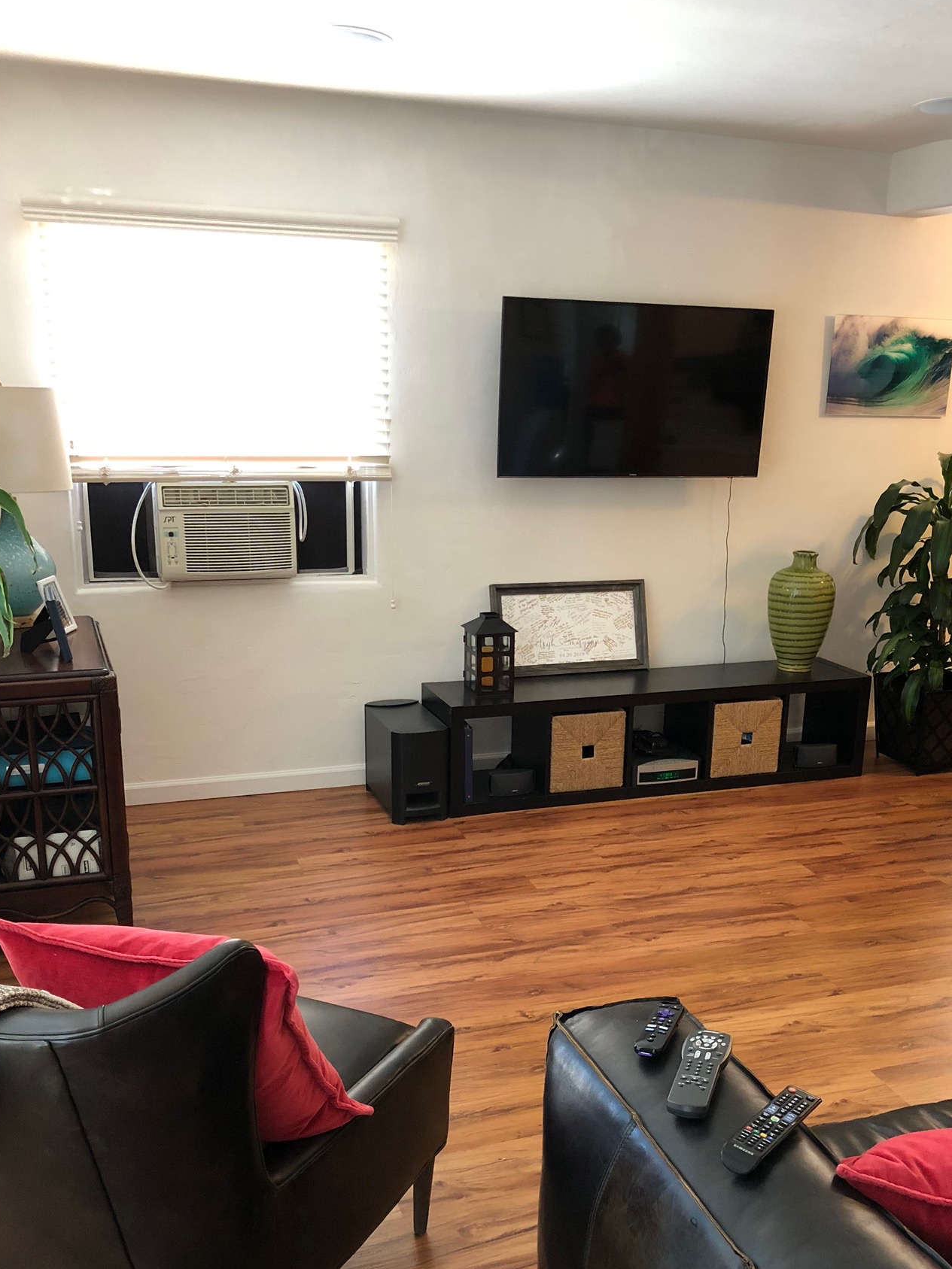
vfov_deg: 53.6
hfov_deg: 41.7
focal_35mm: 34
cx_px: 519
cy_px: 753
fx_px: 1247
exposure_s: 1/15
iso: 50
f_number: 1.8
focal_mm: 3.99
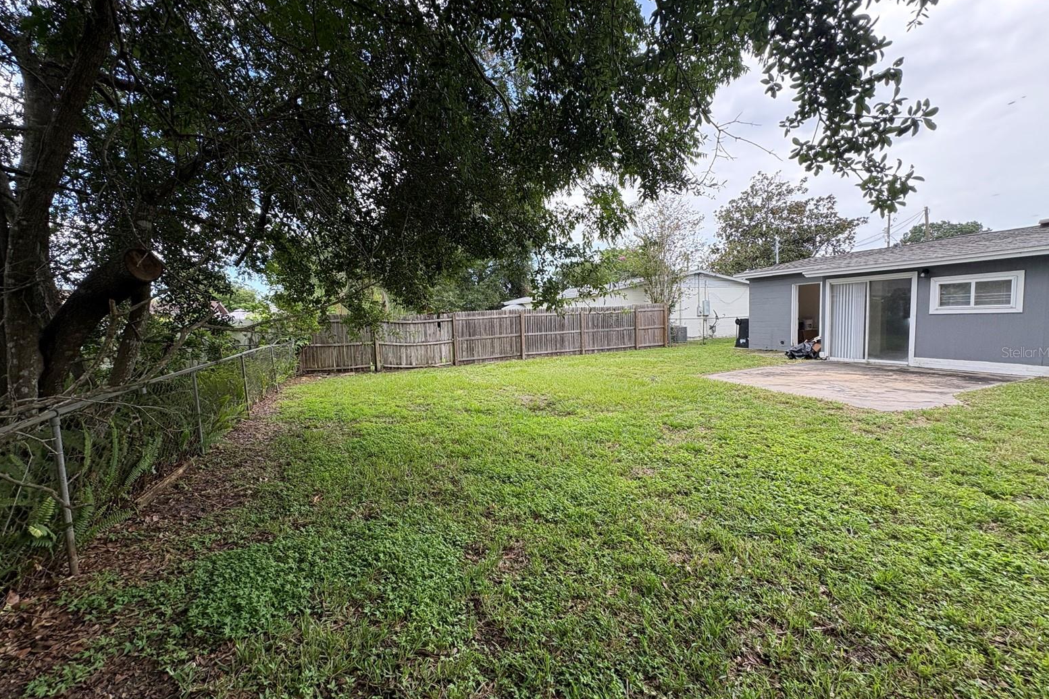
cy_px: 352
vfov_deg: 77.3
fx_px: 437
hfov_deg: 100.4
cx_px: 525
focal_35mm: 15
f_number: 2.2
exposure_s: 1/270
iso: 64
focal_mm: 2.22
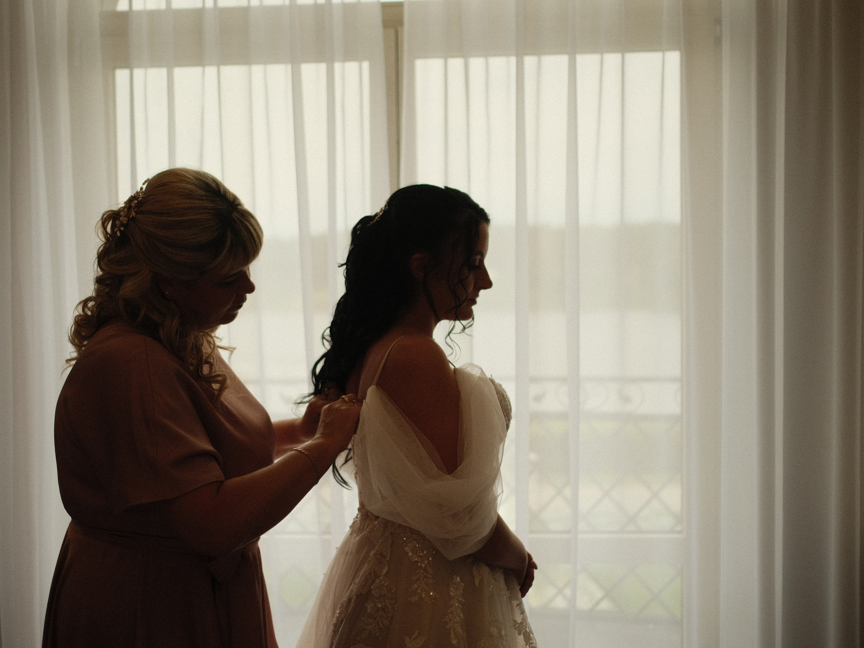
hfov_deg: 48.9
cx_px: 389
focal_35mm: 38
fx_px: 948
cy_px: 325
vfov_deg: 37.7
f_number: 1.4
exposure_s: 1/2900
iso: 640
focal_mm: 23
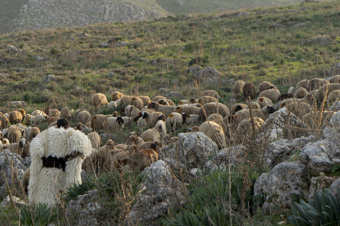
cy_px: 145
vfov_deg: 11.5
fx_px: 1124
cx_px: 88
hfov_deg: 17.1
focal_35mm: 119
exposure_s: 1/80
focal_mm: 70
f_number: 5.6
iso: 100
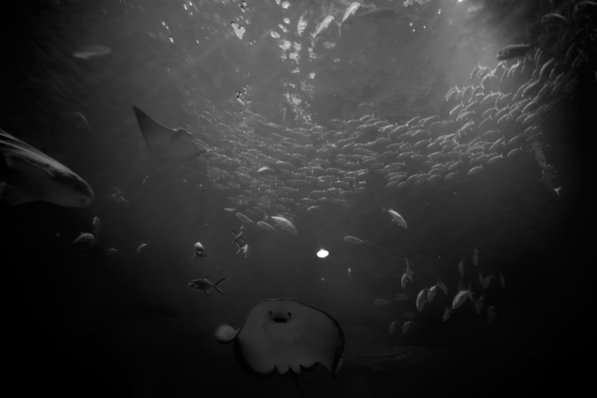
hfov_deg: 67.4
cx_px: 298
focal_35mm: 27
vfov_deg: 47.9
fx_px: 448
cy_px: 199
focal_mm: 18
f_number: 4
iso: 200
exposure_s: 1/50
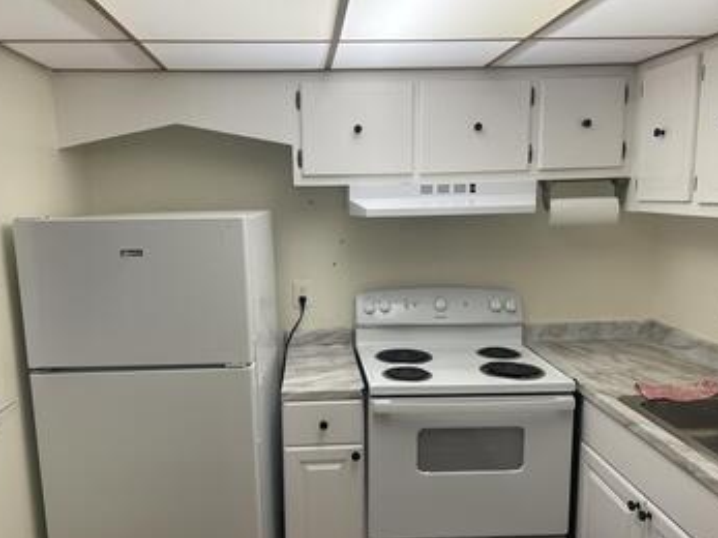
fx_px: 622
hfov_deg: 60.0
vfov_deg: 46.6
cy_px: 308
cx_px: 350
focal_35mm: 30
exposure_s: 1/120
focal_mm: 4.2
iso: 80
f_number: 1.6
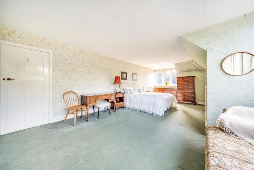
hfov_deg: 112.6
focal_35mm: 12
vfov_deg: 90.0
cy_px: 85
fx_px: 85
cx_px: 127
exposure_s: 1/5
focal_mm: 12
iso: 100
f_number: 8
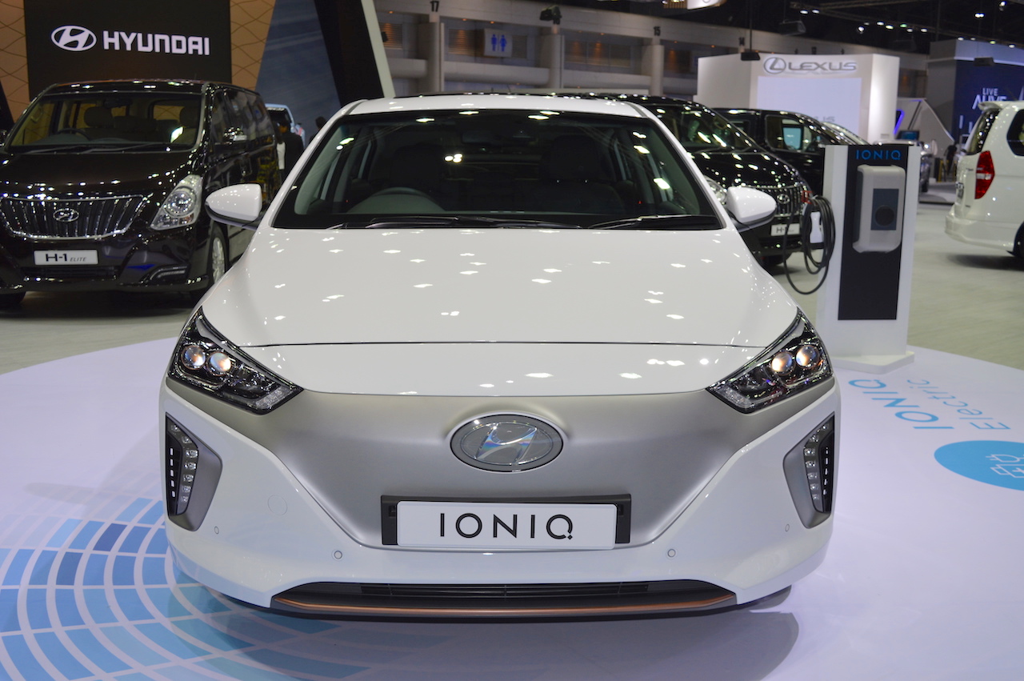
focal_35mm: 34
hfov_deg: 55.1
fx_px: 980
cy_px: 340
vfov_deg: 38.3
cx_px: 512
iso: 280
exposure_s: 1/125
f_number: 5.6
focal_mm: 23
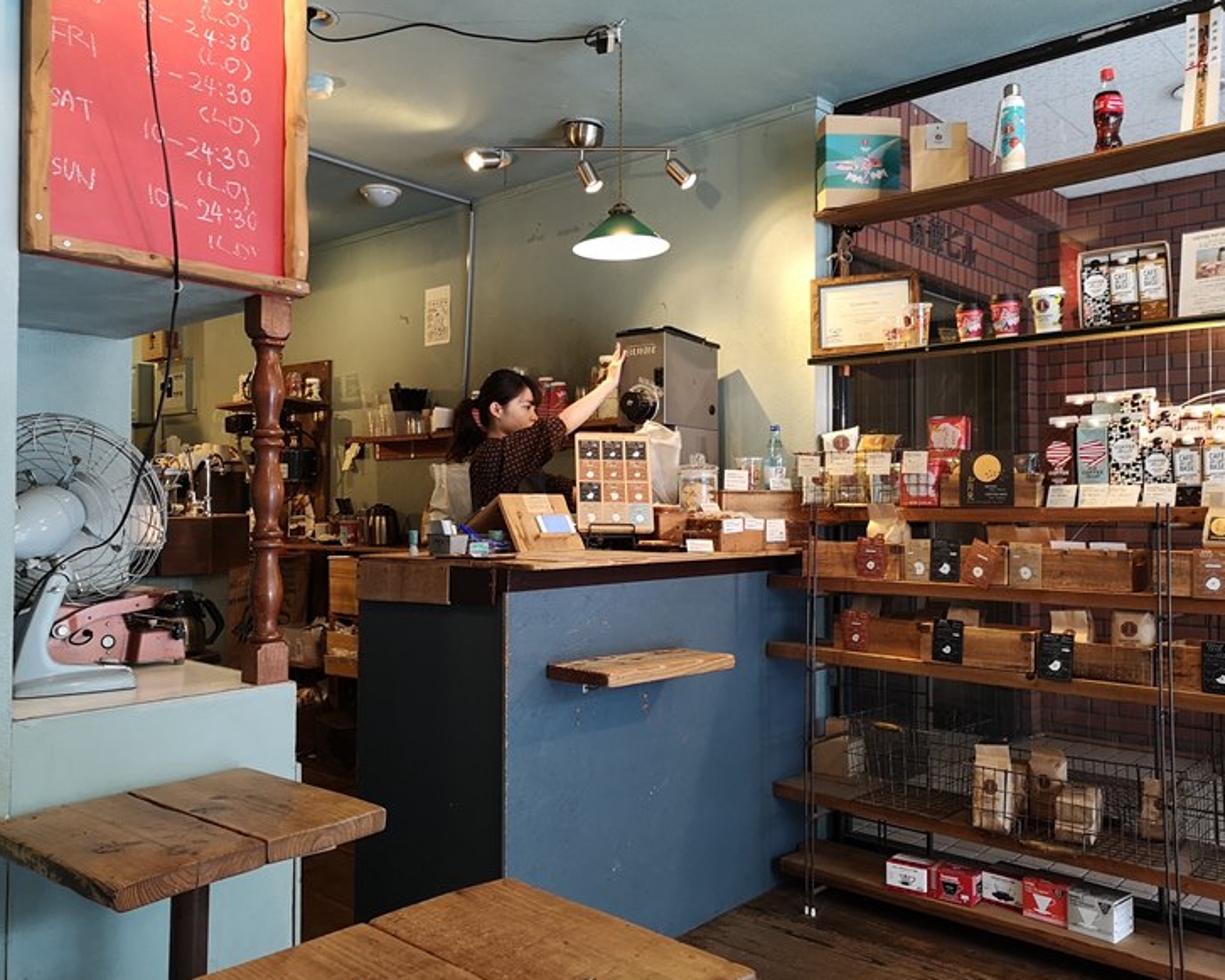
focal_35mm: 29
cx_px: 637
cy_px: 483
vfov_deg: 50.0
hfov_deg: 60.4
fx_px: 1052
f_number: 1.8
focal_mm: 3.95
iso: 200
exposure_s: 1/30
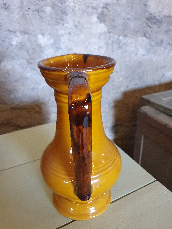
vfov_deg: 65.3
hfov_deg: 51.3
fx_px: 179
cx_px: 89
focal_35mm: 27
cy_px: 117
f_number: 2.4
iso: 500
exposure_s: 1/25
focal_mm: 4.32
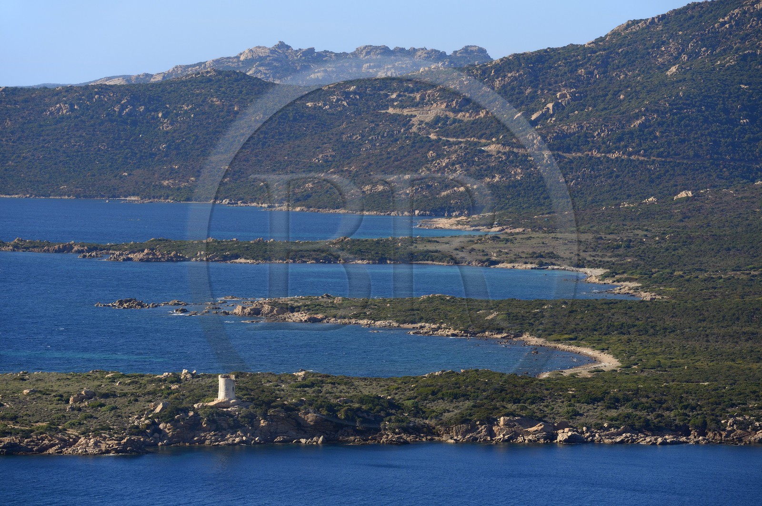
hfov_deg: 11.8
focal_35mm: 175
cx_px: 381
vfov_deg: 7.8
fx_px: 3701
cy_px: 253
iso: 400
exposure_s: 1/1000
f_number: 8
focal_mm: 175
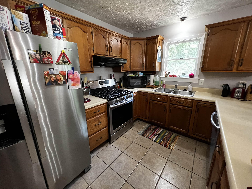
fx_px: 95
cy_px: 94
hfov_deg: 106.2
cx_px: 126
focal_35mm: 13
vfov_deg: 89.9
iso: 500
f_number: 1.8
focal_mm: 1.57
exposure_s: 1/60
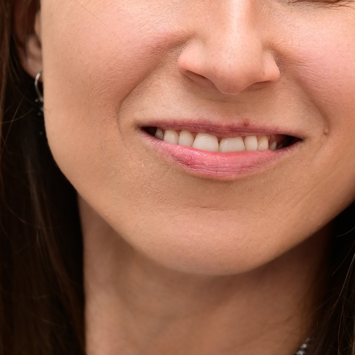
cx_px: 166
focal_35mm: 216
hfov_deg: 8.1
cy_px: 200
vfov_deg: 8.1
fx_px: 2506
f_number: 5
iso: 640
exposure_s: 1/200
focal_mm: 62
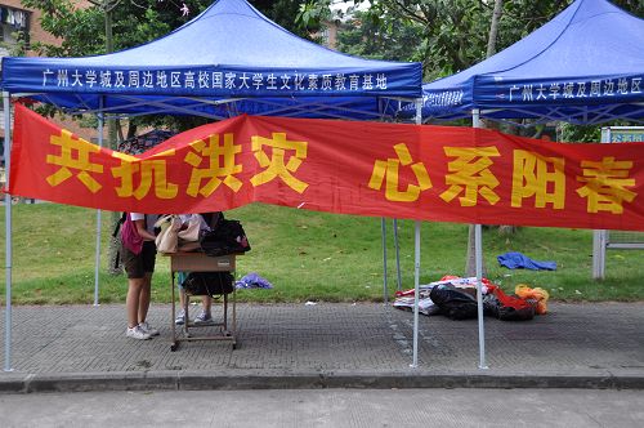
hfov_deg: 41.2
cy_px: 214
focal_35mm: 48
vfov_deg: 28.0
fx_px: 858
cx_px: 322
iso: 720
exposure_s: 1/60
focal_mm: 32
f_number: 4.2
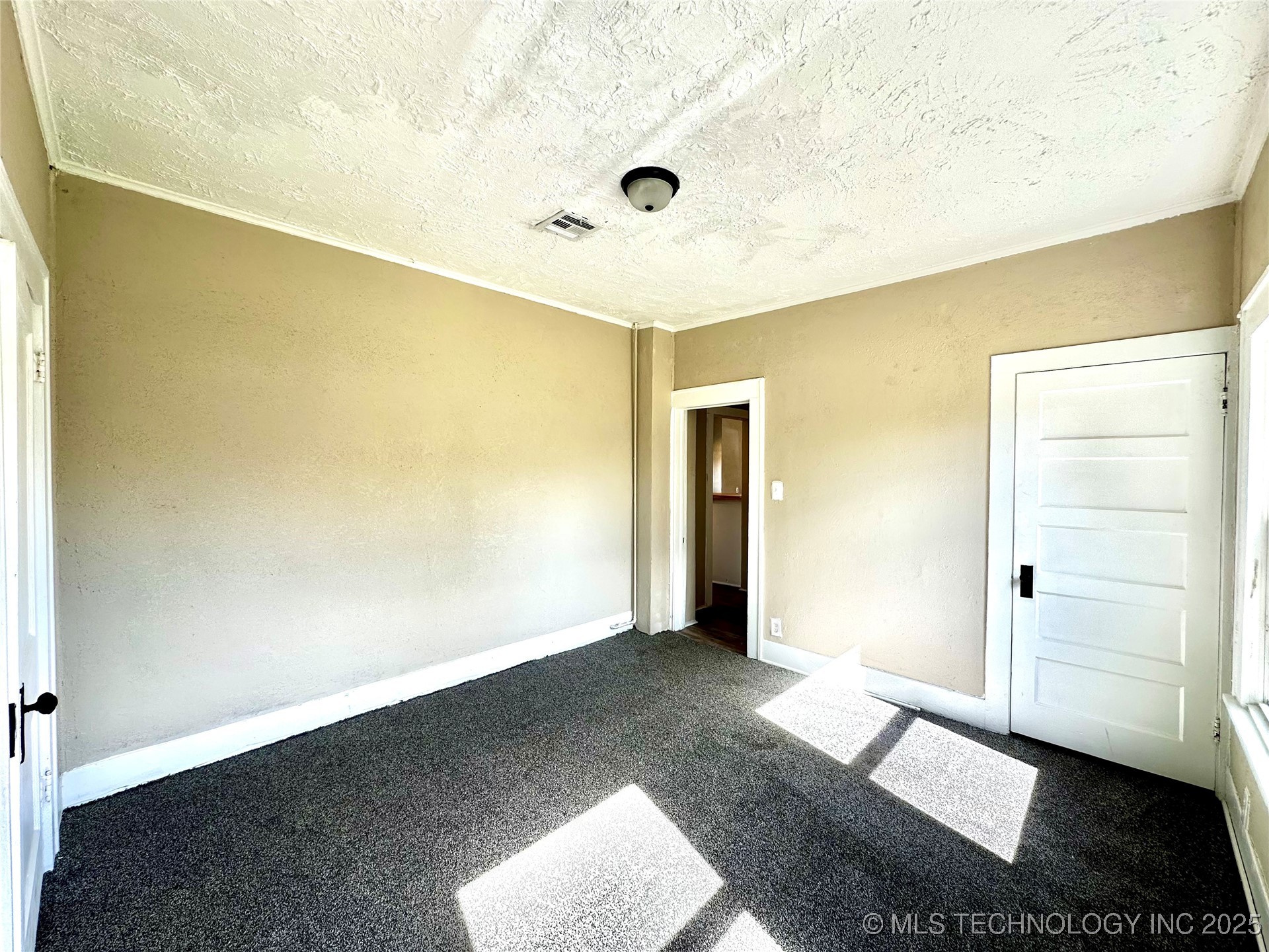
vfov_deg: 85.7
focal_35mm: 14
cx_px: 634
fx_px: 513
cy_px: 476
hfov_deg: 102.1
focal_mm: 2.22
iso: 40
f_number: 2.2
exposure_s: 1/124
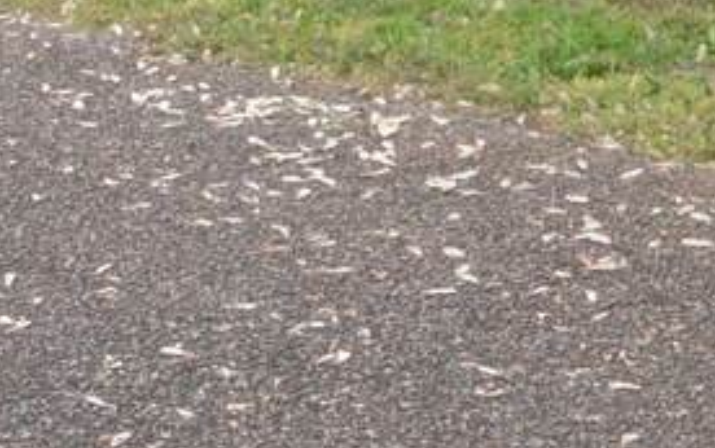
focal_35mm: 156
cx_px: 197
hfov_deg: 13.4
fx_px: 3042
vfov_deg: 7.9
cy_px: -570
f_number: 14
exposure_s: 1/125
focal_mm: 22
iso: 1600
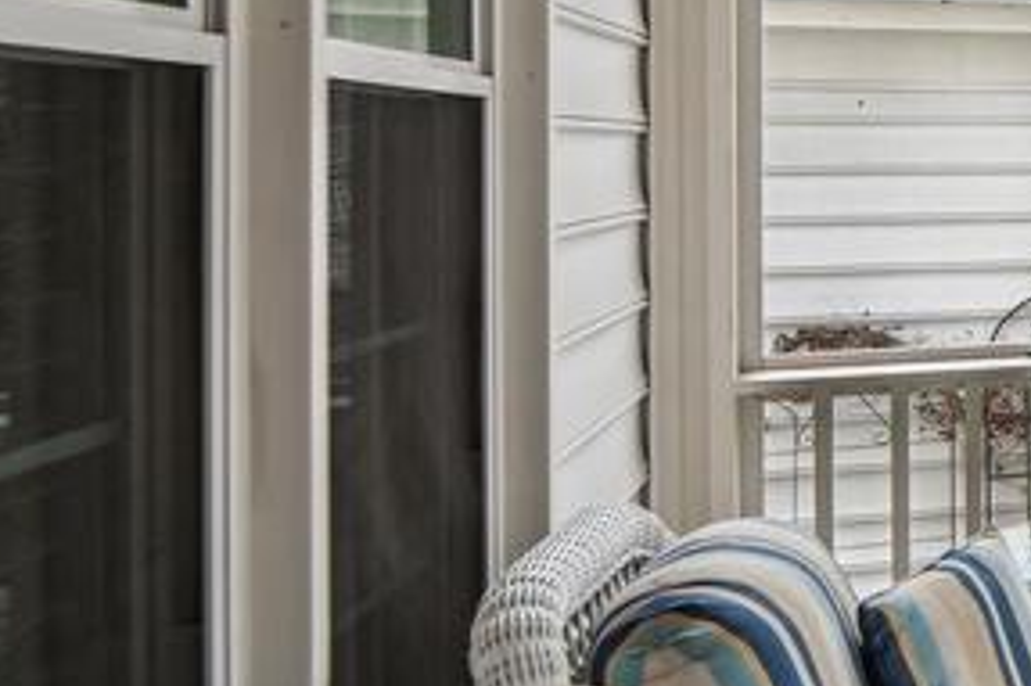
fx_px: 1431
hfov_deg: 24.1
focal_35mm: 50
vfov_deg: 26.5
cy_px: 149
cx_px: 1746
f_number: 9
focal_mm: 14
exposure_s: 1/10
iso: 100
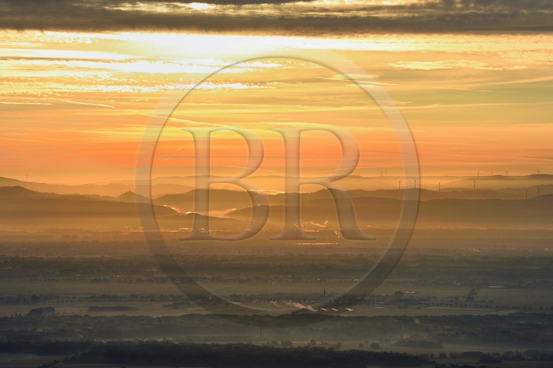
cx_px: 276
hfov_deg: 10.3
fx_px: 3071
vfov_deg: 6.9
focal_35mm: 200
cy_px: 184
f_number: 6.3
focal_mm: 200
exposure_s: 1/1000
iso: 200
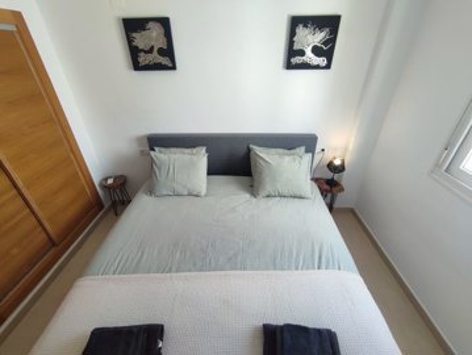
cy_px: 178
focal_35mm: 16
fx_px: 218
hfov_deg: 94.4
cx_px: 236
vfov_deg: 78.2
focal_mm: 1.65
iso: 101
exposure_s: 1/100
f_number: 2.2
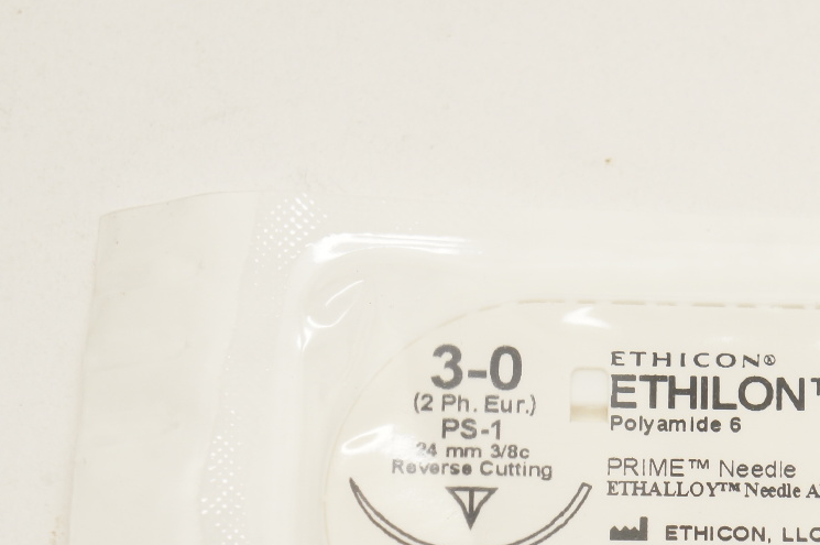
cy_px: 560
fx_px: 3663
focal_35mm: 161
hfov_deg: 12.6
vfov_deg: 8.5
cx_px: 864
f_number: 7.1
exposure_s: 1/60
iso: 400
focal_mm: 50
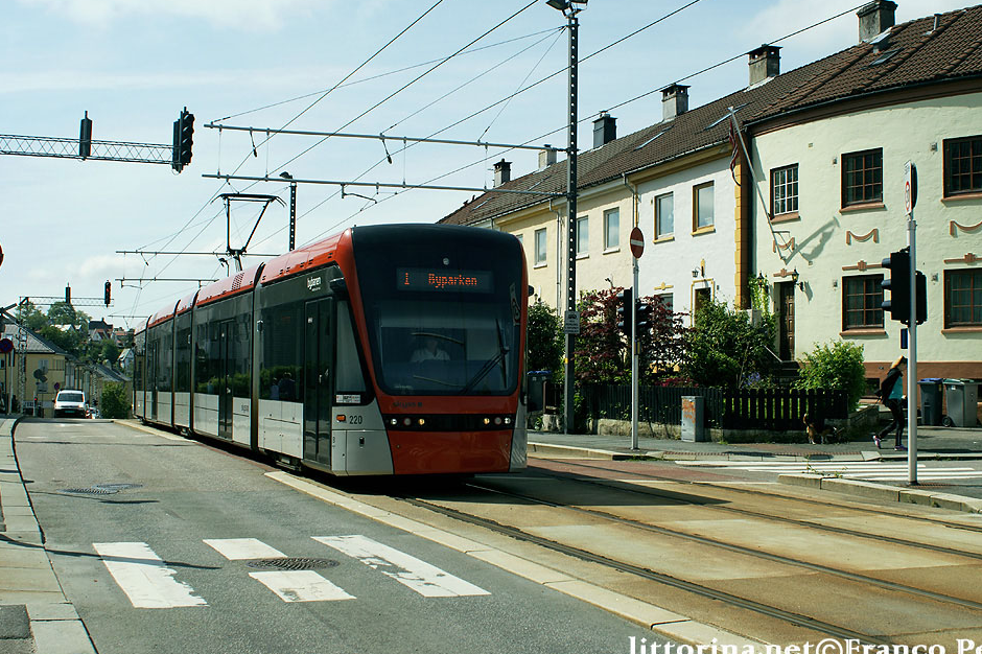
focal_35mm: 49
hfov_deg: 40.3
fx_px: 1336
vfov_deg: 27.5
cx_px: 533
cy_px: 324
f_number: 8
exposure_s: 1/640
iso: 200
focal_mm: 30
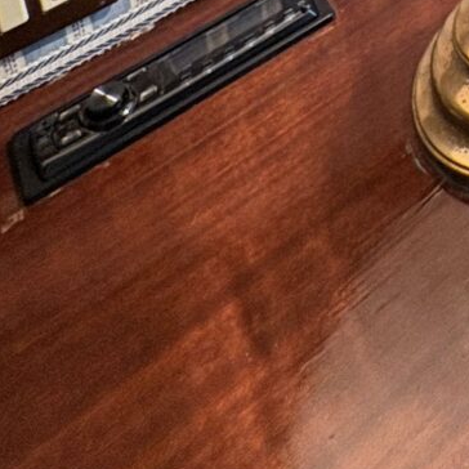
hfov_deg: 20.8
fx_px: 1042
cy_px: -638
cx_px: 738
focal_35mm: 68
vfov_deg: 15.3
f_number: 2.2
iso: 125
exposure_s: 1/50
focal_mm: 2.22
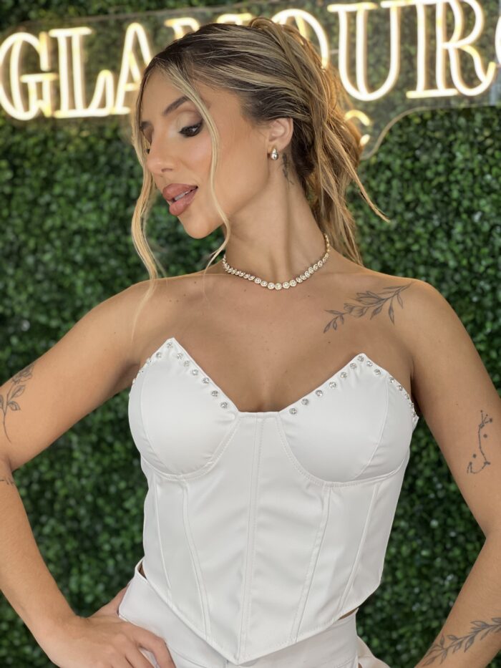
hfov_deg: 19.1
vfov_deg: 25.3
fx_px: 1486
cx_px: 250
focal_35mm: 77
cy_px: 334
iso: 100
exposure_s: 1/120
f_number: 2.8
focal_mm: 9
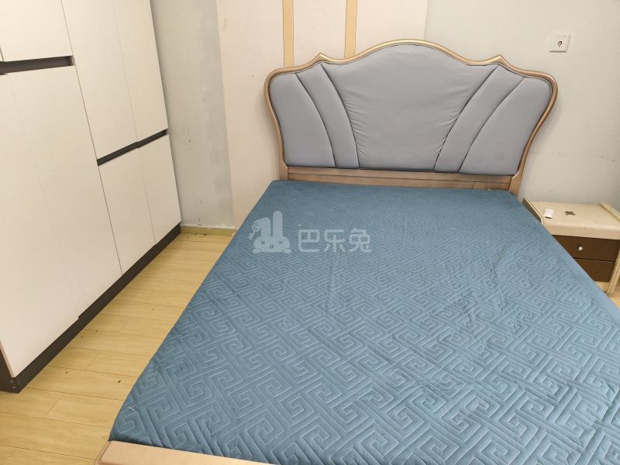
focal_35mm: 23
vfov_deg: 58.9
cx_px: 310
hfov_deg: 73.9
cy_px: 232
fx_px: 412
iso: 620
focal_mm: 6.54
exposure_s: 1/33.3
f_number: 1.57
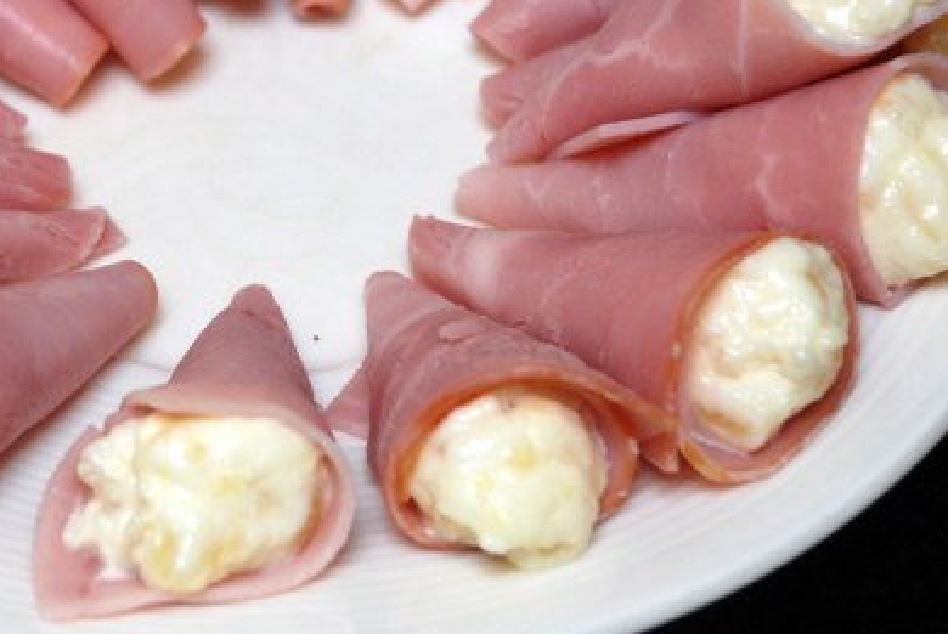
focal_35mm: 231
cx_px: 146
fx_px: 6090
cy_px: 129
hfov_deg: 8.9
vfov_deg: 6.0
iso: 400
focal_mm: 75
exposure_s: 1/50
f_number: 5.6
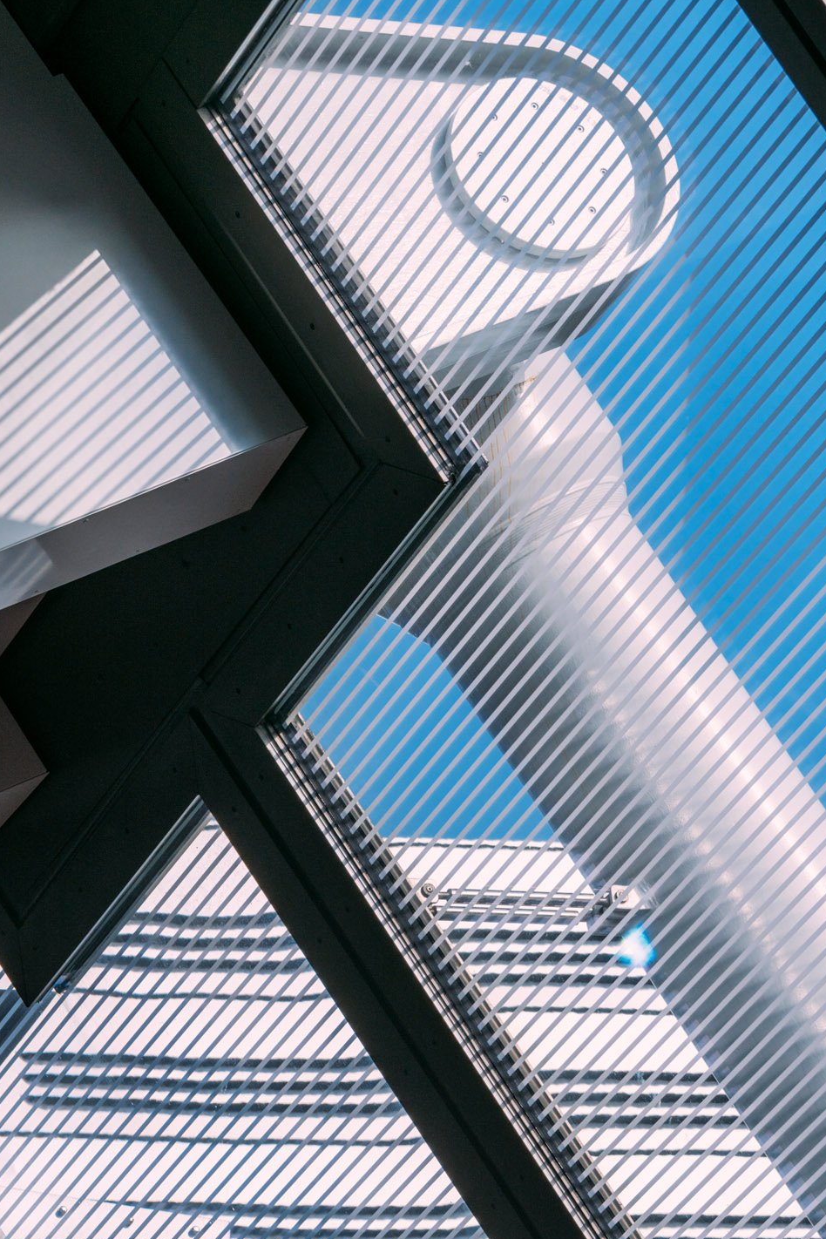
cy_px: 695
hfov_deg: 6.5
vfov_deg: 9.8
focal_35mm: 211
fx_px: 7261
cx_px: 470
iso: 160
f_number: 11
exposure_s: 1/125
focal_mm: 120
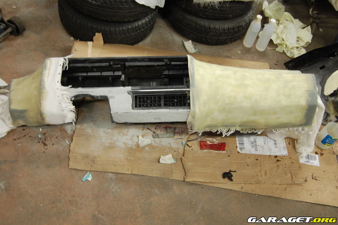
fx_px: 366
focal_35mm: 39
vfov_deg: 34.2
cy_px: 112
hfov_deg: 49.6
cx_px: 169
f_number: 4
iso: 500
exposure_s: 1/30
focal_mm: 26
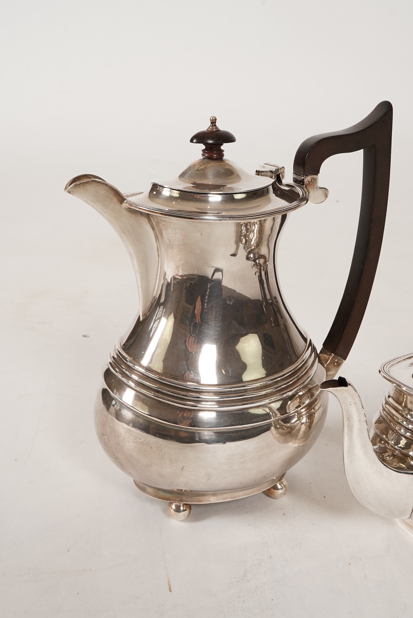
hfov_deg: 29.9
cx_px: 206
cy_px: 309
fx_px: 774
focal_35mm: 45
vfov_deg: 43.6
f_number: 22
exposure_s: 1/125
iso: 400
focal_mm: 30
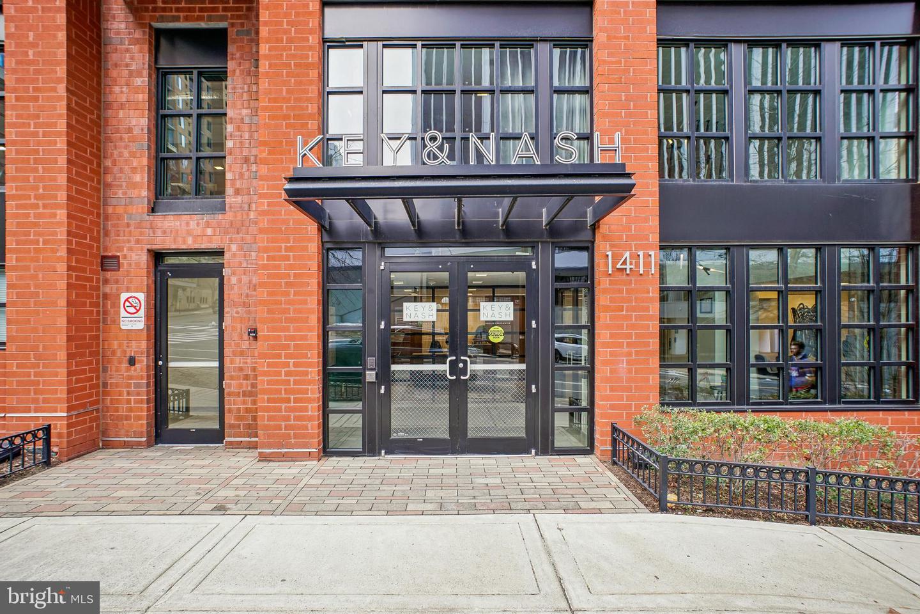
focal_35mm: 16
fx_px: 422
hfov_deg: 95.0
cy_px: 307
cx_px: 460
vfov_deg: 72.1
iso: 100
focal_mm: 11
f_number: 4
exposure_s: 1/60
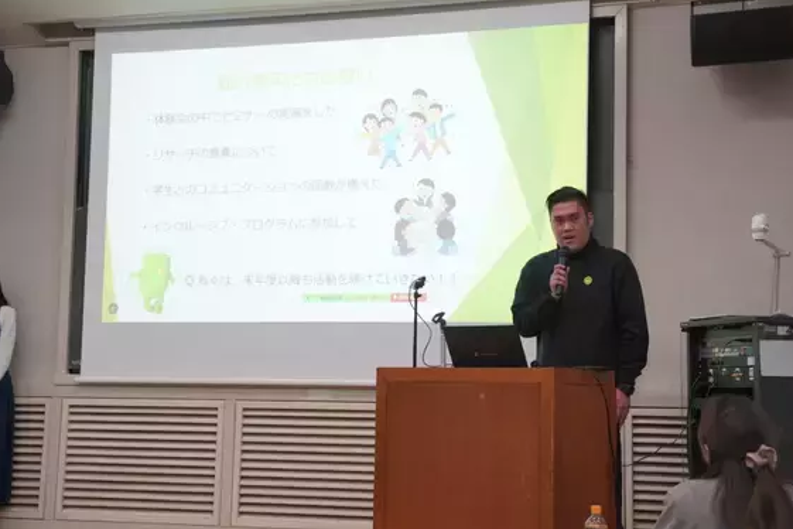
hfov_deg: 32.9
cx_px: 418
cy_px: 269
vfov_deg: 22.3
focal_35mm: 61
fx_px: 1344
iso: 800
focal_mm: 57
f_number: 4.5
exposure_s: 1/160
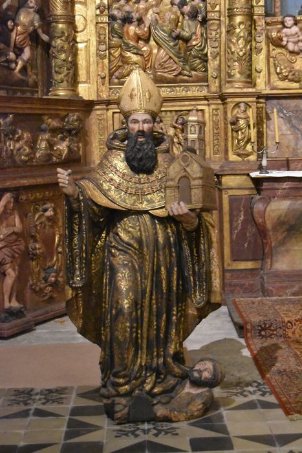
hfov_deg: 19.7
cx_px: 151
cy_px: 226
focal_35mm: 69
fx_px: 868
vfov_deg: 29.2
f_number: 5.3
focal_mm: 46
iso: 12800
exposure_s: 1/13
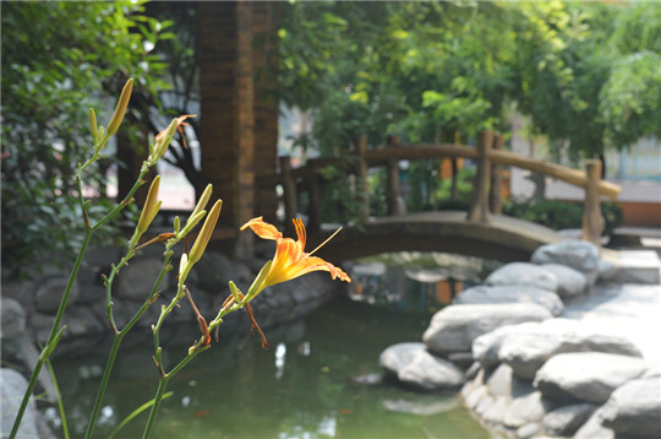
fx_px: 1100
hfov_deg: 33.5
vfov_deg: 22.5
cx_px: 330
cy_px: 220
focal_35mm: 60
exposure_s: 1/125
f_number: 8
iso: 250
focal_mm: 40
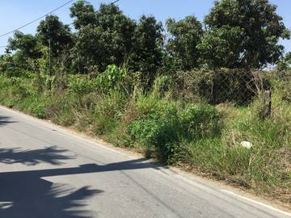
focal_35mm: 29
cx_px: 146
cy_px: 109
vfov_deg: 48.2
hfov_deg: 61.7
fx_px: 244
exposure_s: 1/1236
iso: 32
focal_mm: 4.15
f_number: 2.2
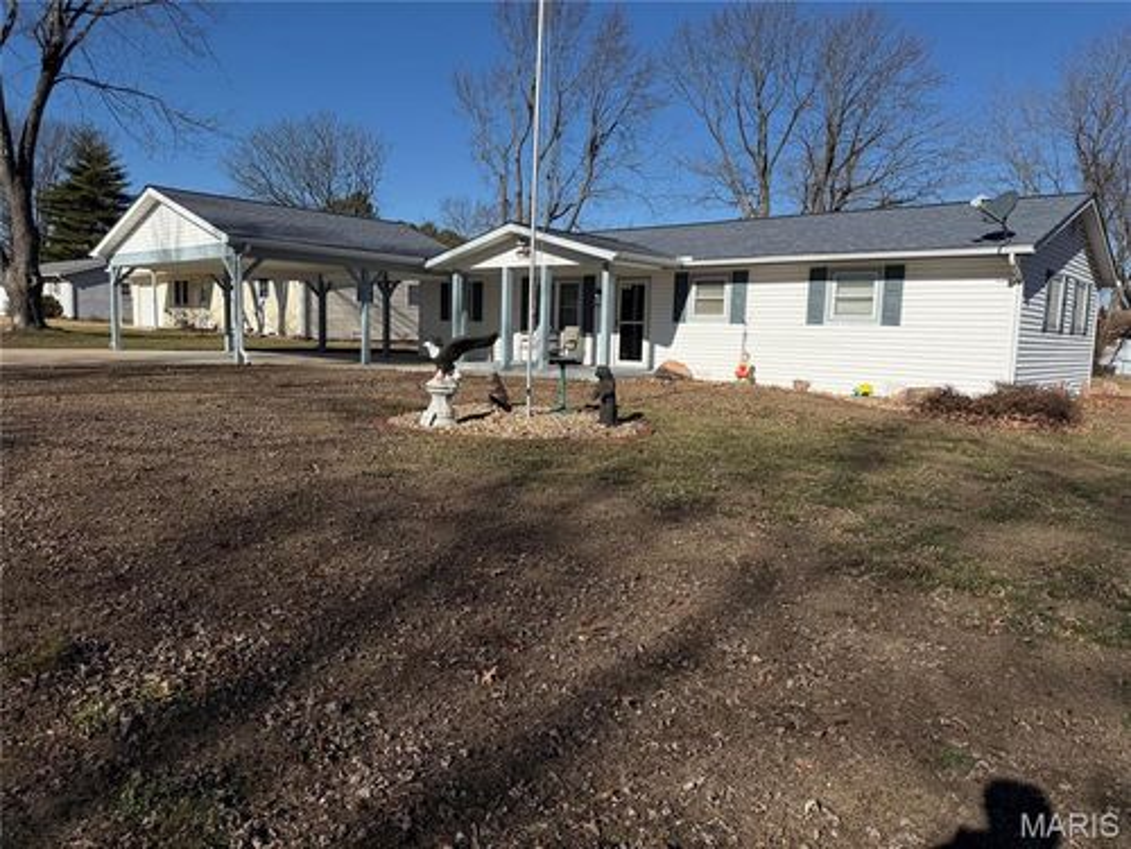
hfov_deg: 71.6
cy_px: 424
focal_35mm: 24
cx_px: 566
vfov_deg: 56.8
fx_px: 784
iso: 80
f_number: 1.78
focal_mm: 6.76
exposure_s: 1/14286
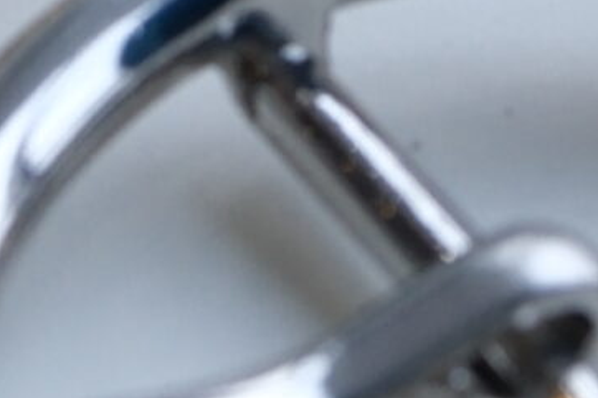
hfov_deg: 3.5
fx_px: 9862
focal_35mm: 594
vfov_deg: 2.3
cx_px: 362
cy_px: -628
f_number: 5.6
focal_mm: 56
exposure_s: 1/100
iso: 500
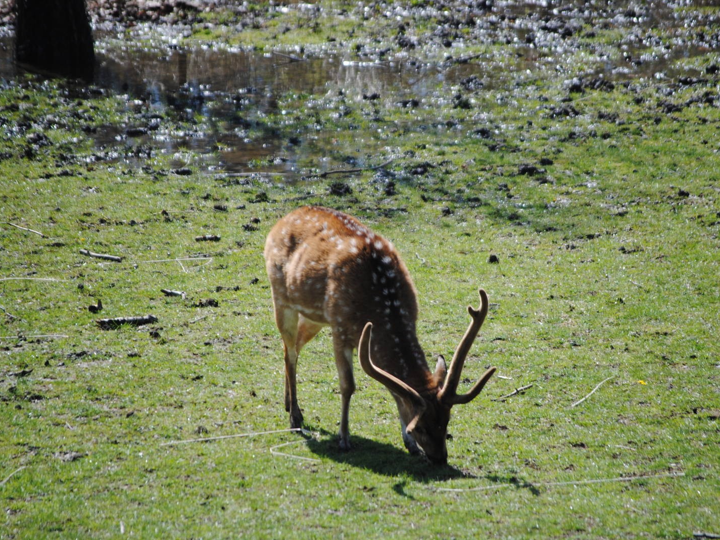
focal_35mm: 268
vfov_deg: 5.6
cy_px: 270
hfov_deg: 7.4
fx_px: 5565
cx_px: 371
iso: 200
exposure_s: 1/640
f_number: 5.3
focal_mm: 165
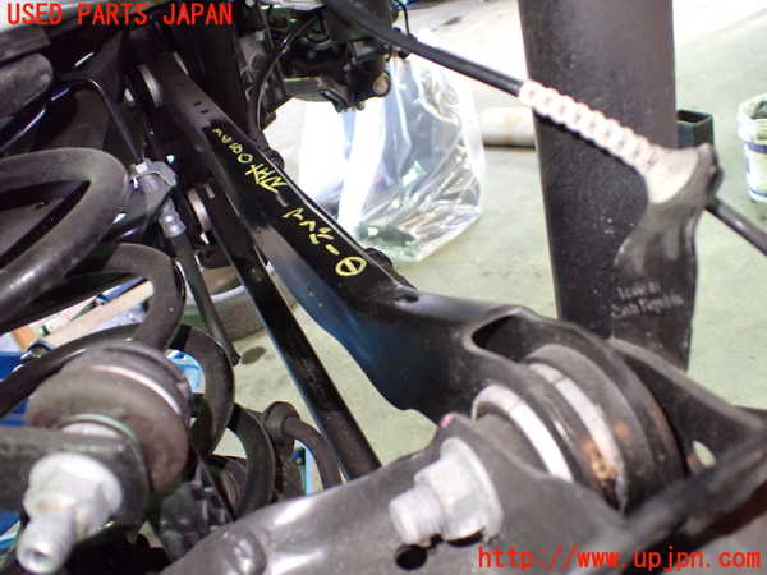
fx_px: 665
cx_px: 384
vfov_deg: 46.8
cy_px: 288
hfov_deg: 60.0
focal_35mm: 30
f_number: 2.3
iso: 1000
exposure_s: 1/30
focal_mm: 5.4
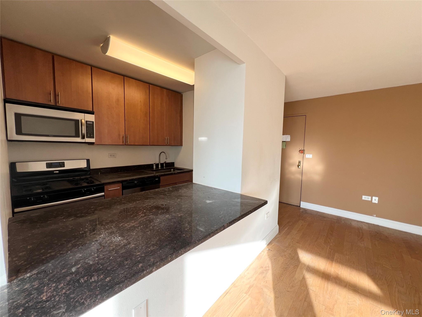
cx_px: 211
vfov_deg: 89.9
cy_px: 158
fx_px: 158
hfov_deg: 106.2
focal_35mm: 13
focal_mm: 1.57
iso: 50
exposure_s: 1/99
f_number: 1.8
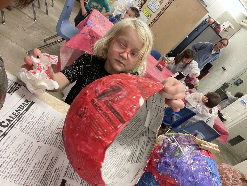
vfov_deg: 58.9
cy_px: 93
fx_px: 164
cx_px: 124
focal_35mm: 23
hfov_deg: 73.9
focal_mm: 2.71
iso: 200
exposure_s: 1/60
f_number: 2.2
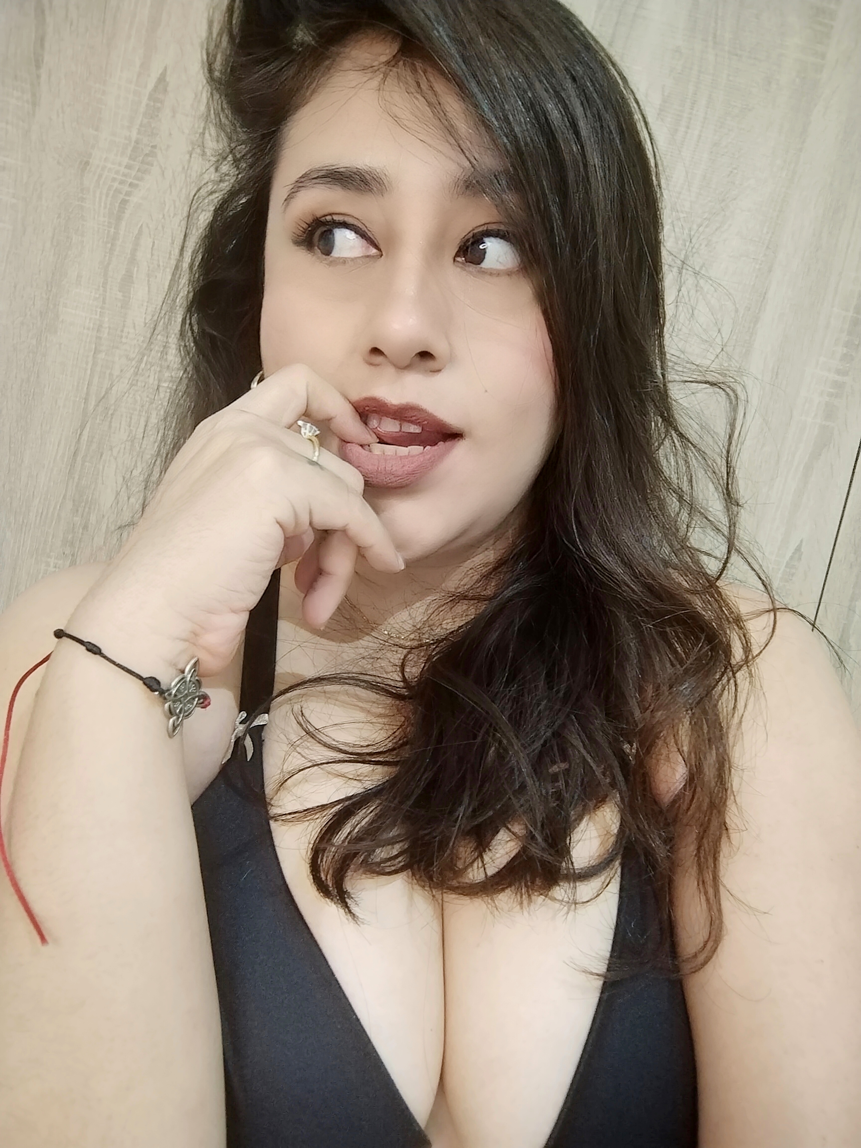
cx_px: 430
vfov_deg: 71.6
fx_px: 796
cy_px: 574
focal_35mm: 24
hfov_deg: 56.8
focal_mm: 3.25
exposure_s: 1/20
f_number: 2.45
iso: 847
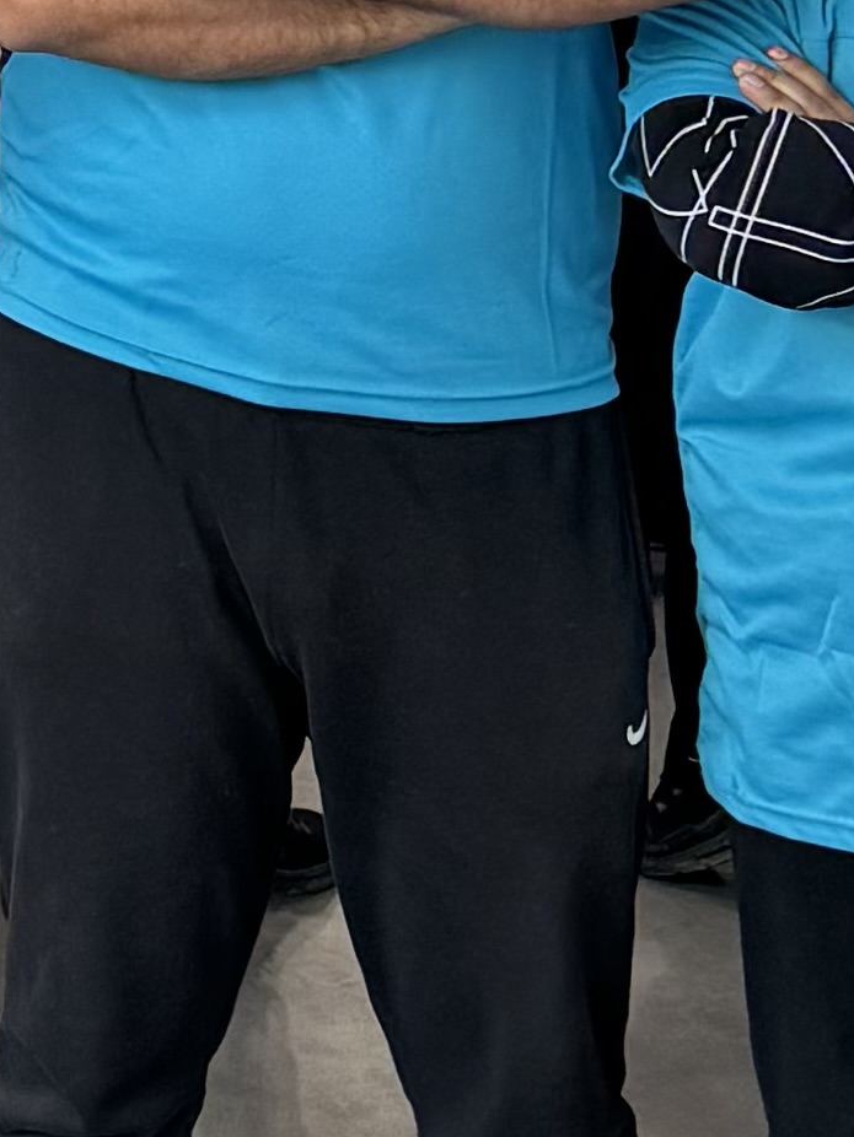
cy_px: -777
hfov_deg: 9.1
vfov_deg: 12.4
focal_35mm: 148
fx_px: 4866
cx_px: -1171
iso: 160
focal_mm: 6.76
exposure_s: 1/100
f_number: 1.78
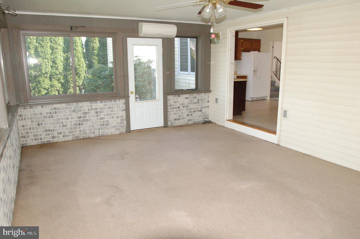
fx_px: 255
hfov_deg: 70.5
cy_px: 120
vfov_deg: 50.3
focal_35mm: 26
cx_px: 180
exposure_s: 1/250
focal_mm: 17
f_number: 5
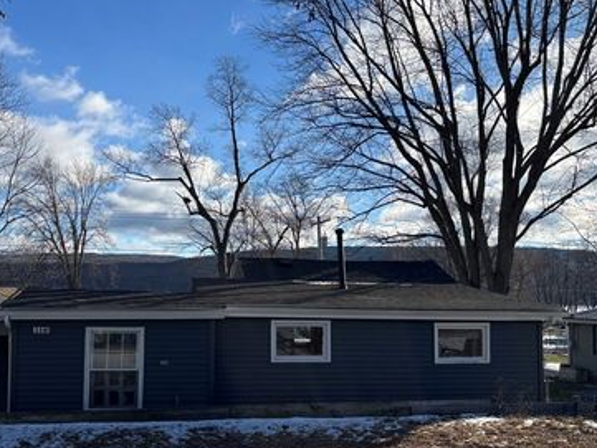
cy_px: 269
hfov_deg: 51.2
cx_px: 256
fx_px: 621
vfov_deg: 39.5
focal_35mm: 36
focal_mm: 5.96
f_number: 1.6
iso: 50
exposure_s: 1/3413
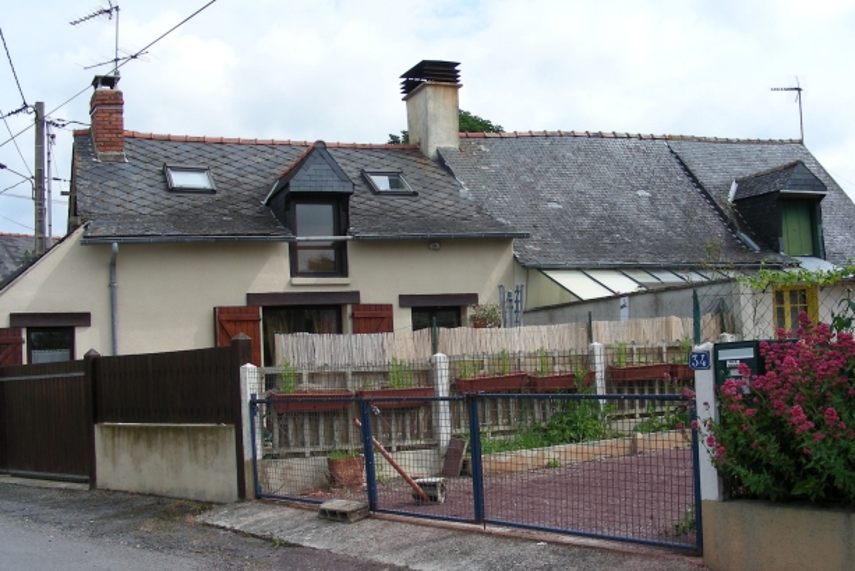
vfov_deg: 30.5
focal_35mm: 44
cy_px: 307
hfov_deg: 44.4
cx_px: 474
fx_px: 1045
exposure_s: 1/484
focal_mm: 6.3
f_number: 4
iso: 50
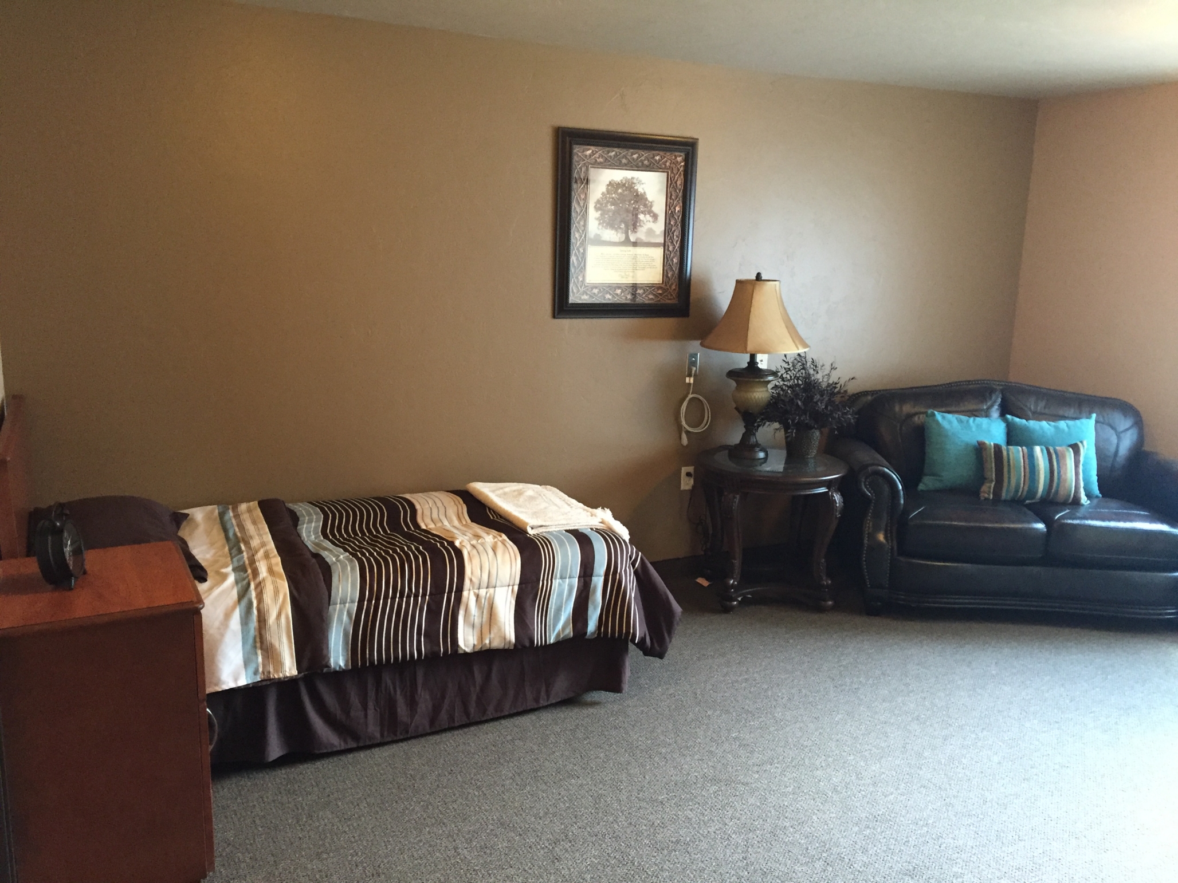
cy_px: 442
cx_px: 589
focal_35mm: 29
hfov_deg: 61.7
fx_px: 987
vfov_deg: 48.2
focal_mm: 4.15
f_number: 2.2
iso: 250
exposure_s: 1/20
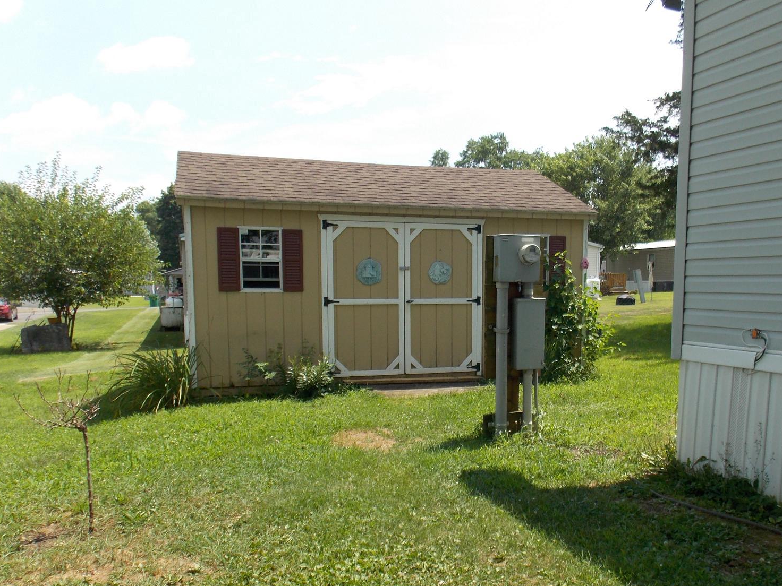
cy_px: 373
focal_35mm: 32
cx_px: 453
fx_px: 723
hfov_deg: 56.5
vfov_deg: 43.7
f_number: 3.1
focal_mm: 4
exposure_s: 1/640
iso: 80
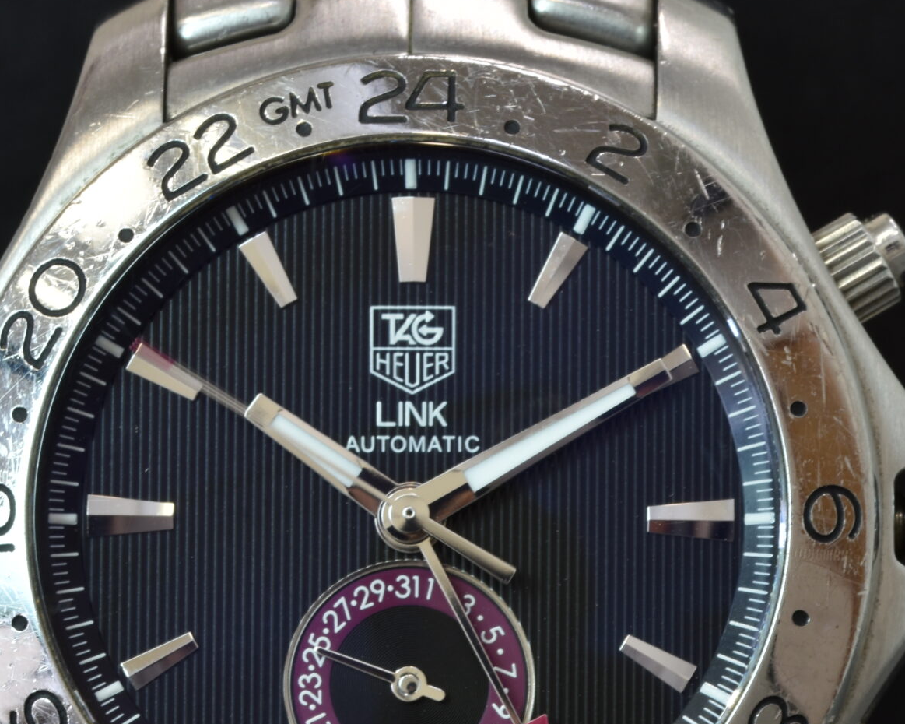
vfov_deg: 5.5
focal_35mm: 279
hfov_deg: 6.9
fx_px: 7472
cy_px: 416
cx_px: 409
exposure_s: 1/2.5
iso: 100
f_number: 18
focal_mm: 90
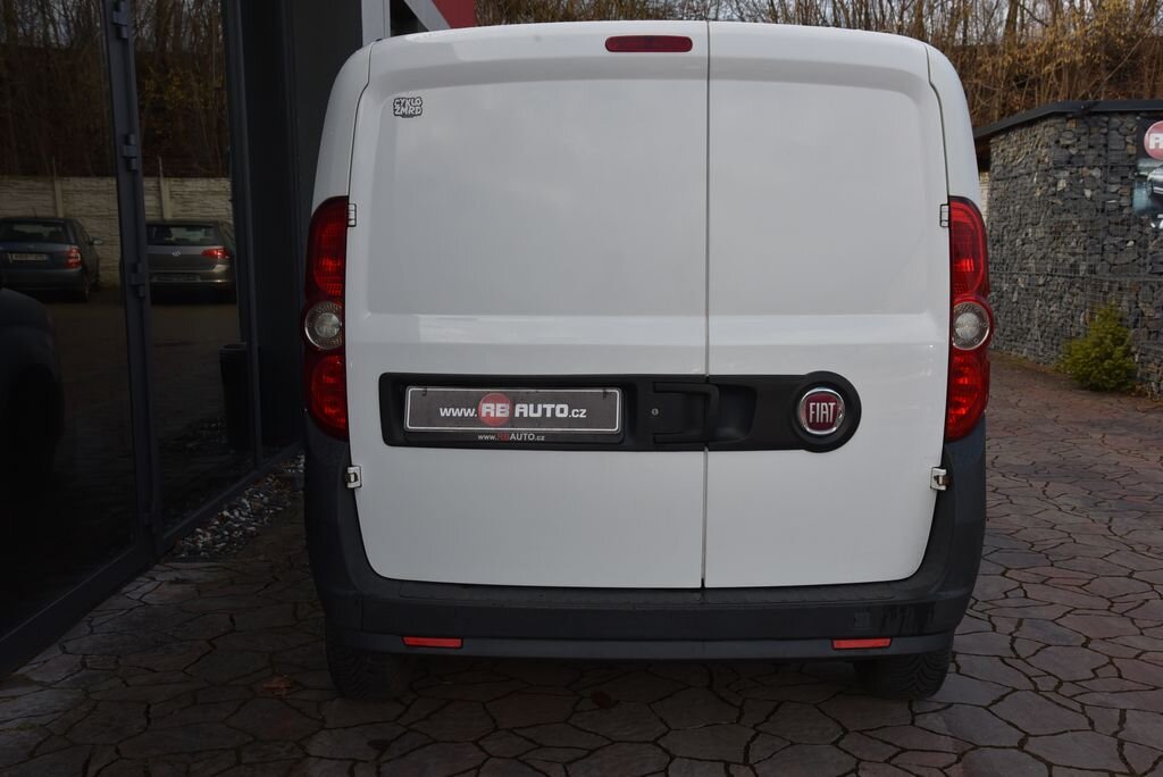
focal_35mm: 38
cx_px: 582
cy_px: 388
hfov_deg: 50.7
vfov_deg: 35.1
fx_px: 1228
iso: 500
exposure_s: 1/320
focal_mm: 38
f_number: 9
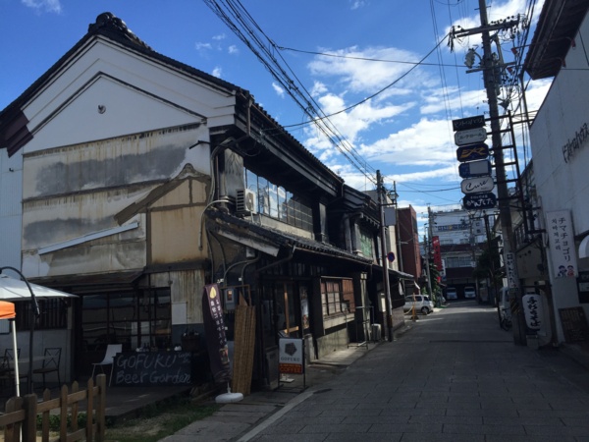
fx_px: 493
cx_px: 294
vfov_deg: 48.2
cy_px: 221
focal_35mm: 29
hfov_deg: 61.7
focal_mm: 4.15
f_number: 2.2
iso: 32
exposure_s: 1/2198
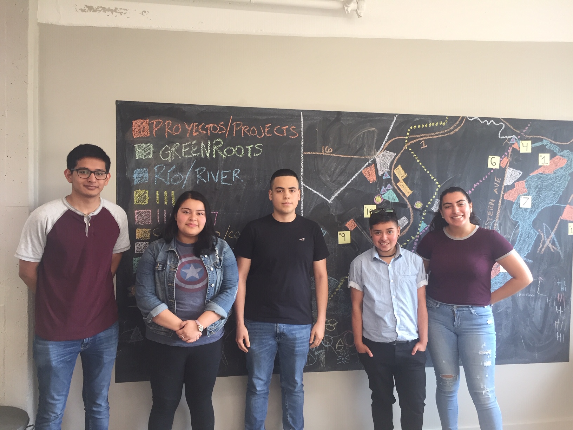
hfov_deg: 61.7
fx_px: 480
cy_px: 215
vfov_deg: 48.2
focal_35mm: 29
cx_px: 286
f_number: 2.2
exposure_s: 1/30
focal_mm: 4.15
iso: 32
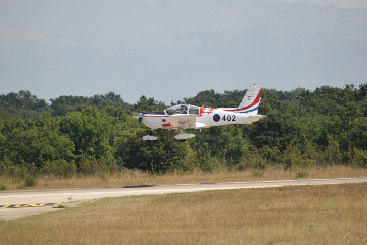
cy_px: 122
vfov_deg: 3.1
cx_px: 184
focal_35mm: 450
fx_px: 4588
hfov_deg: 4.6
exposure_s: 1/2500
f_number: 6.3
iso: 640
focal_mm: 300
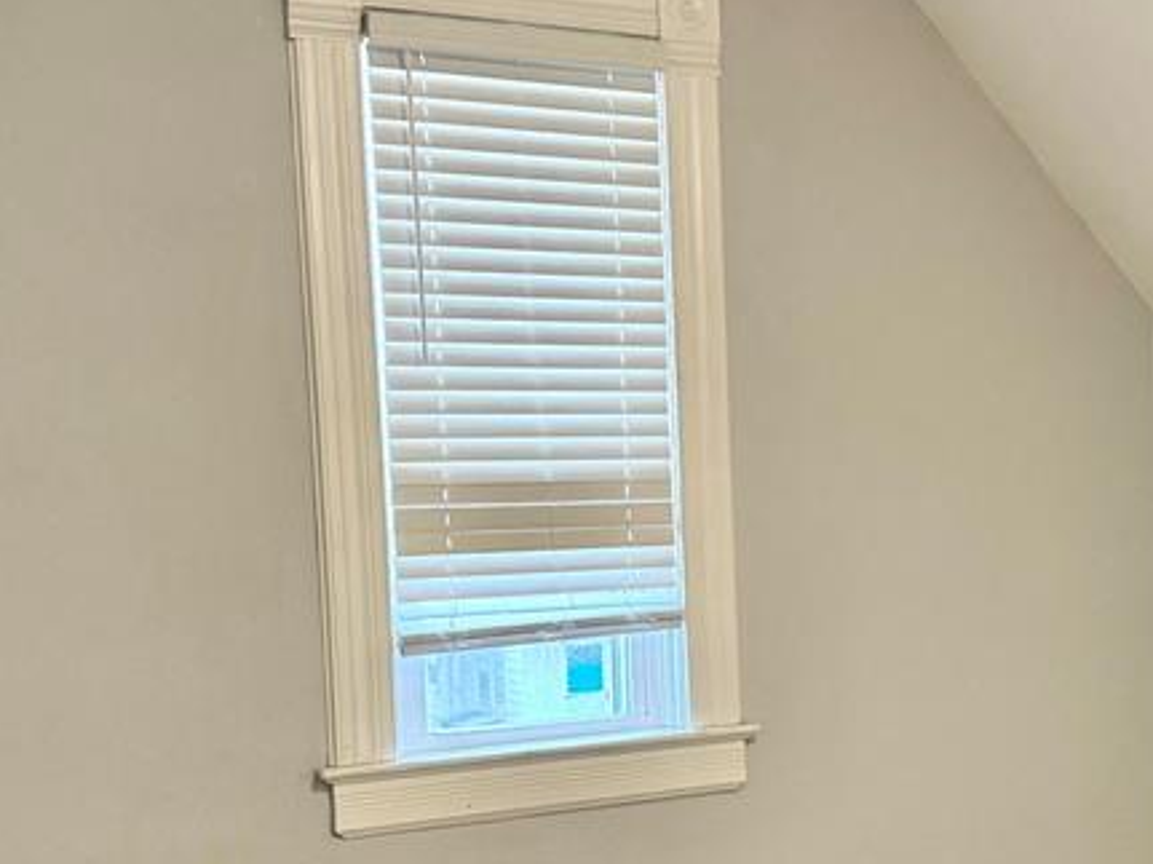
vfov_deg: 25.4
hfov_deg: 33.3
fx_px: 1898
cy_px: 615
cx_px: 835
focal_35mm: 57
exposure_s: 1/60
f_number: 1.78
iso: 400
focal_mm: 6.76
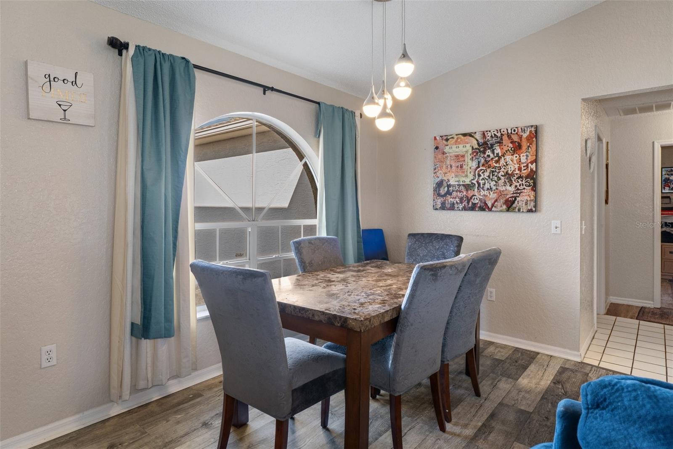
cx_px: 336
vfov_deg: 63.2
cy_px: 224
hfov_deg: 85.4
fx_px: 364
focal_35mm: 20
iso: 320
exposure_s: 1/2.5
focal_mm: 13
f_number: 8
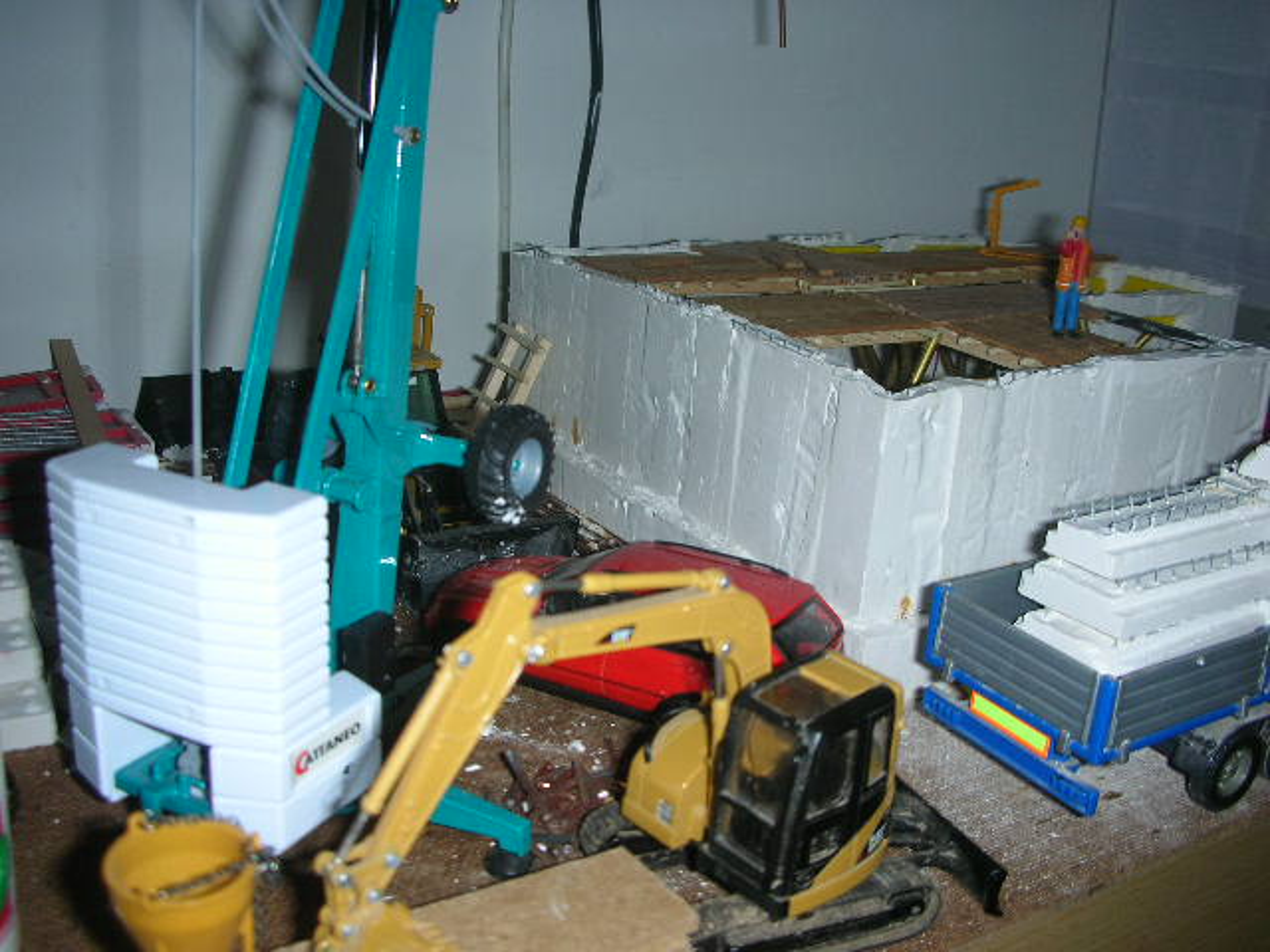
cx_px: 635
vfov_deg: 40.7
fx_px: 1284
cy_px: 476
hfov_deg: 52.6
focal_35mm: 35
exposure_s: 1/60.1
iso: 50
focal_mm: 5.8
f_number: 3
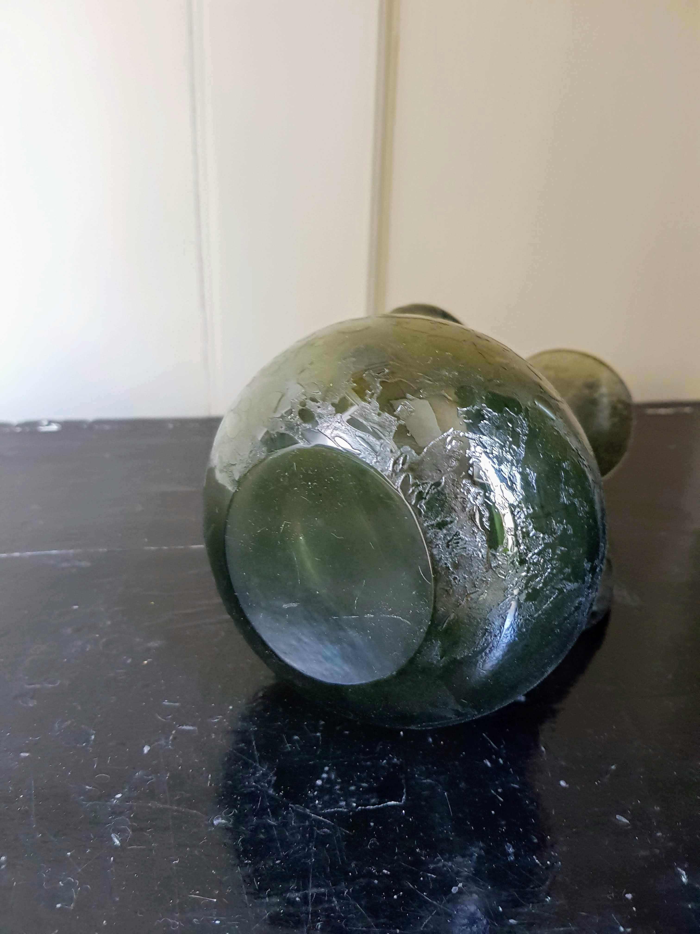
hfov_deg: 53.1
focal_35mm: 26
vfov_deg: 67.3
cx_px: 350
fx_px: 701
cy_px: 467
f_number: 1.7
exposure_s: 1/10
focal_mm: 4.2
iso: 500
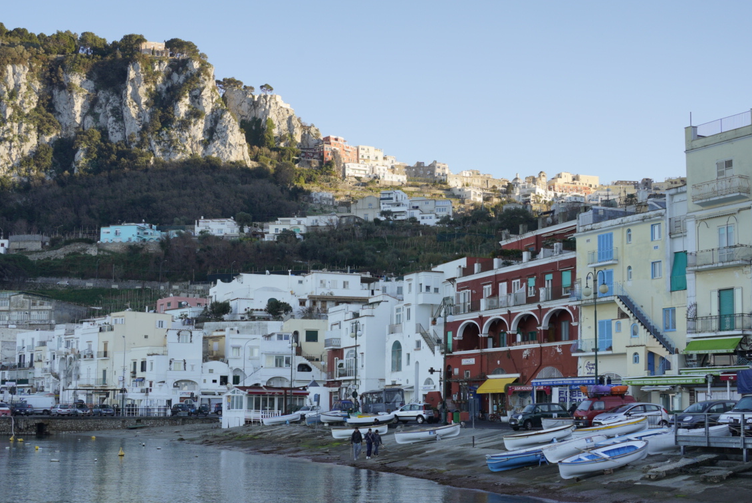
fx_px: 1045
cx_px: 378
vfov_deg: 26.9
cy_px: 316
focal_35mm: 50
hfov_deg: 39.6
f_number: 11
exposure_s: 1/125
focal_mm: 35
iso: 200
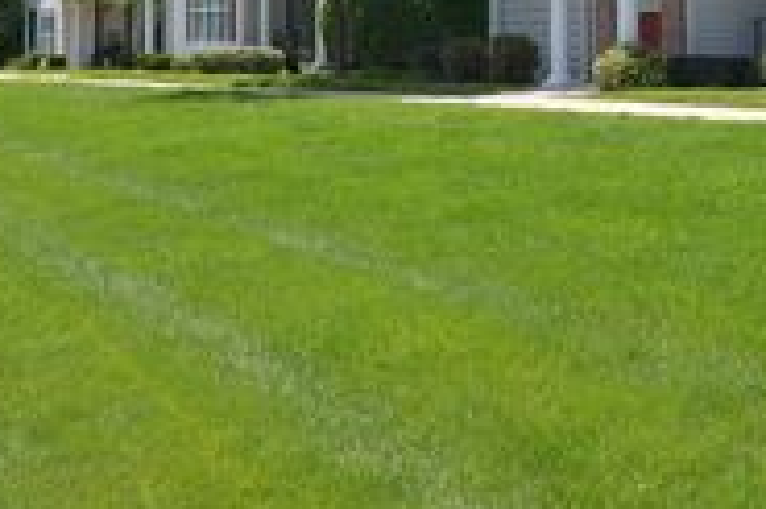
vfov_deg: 20.1
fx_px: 1382
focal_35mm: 65
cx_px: 576
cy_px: -17
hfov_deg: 30.5
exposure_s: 1/250
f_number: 7.1
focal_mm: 24
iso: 100
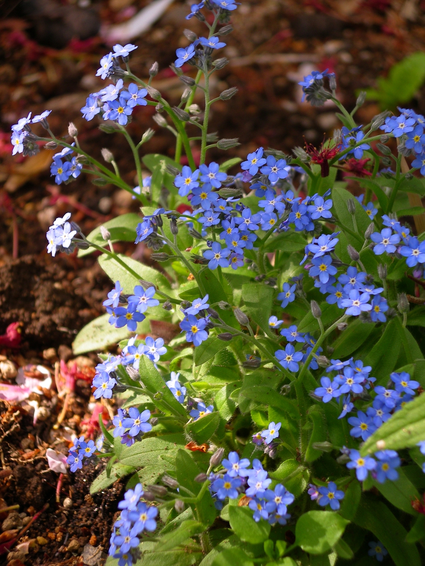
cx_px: 212
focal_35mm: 134
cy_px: 283
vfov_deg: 14.7
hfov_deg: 11.1
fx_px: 2192
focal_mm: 27.8
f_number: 4.2
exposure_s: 1/100
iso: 80
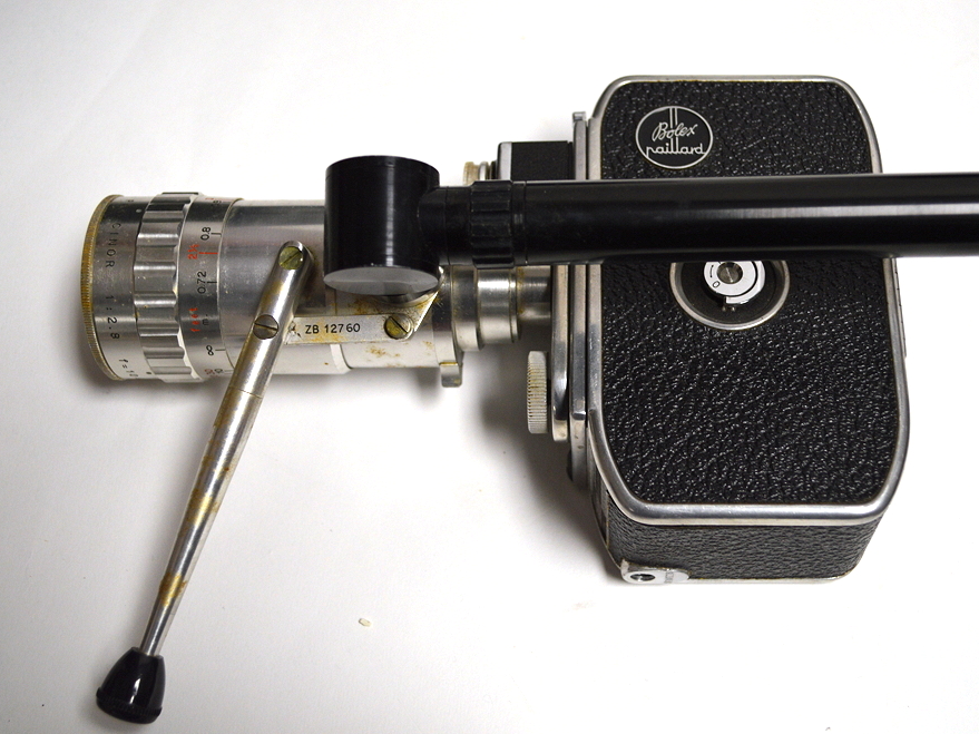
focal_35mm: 48
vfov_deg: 30.5
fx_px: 1345
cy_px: 369
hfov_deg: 40.0
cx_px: 527
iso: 400
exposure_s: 1/50
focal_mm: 29
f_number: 4.5
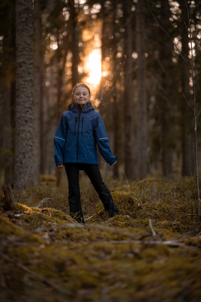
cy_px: 151
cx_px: 100
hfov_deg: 16.1
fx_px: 712
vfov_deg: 23.9
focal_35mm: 85
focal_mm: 85
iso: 200
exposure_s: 1/200
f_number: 2
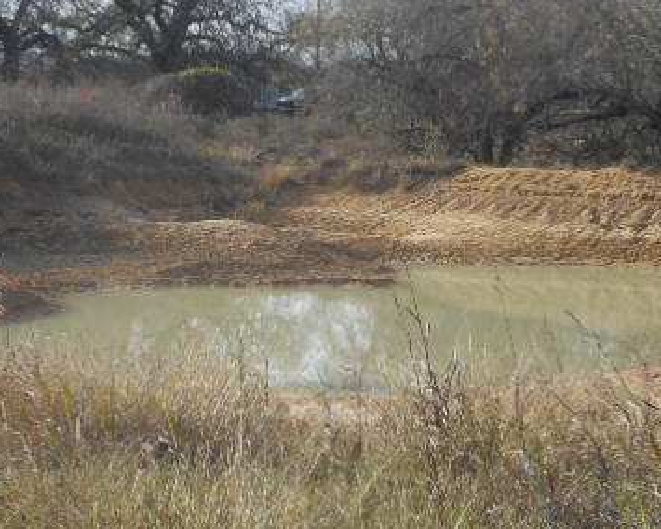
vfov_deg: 13.1
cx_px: 318
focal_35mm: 118
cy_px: 209
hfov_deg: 16.3
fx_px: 2308
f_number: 5.3
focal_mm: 12
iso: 80
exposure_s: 1/250
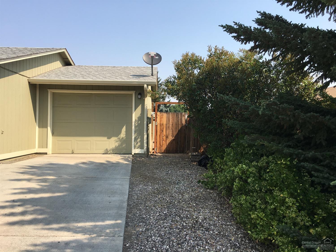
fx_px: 281
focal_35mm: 29
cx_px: 168
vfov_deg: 48.2
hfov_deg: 61.7
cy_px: 126
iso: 25
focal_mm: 4.15
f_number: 2.2
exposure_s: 1/1099
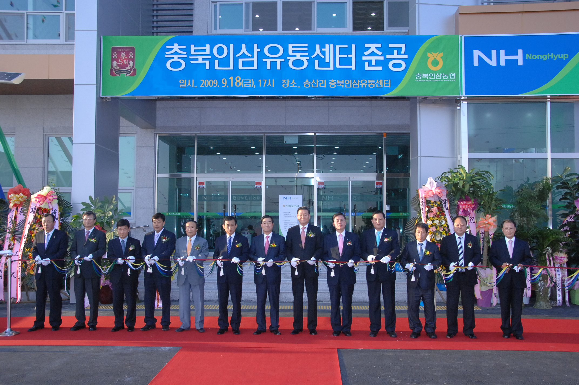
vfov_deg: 36.8
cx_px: 290
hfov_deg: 53.2
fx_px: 578
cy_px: 192
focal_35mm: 36
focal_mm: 24
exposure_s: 1/200
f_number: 7.1
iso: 800
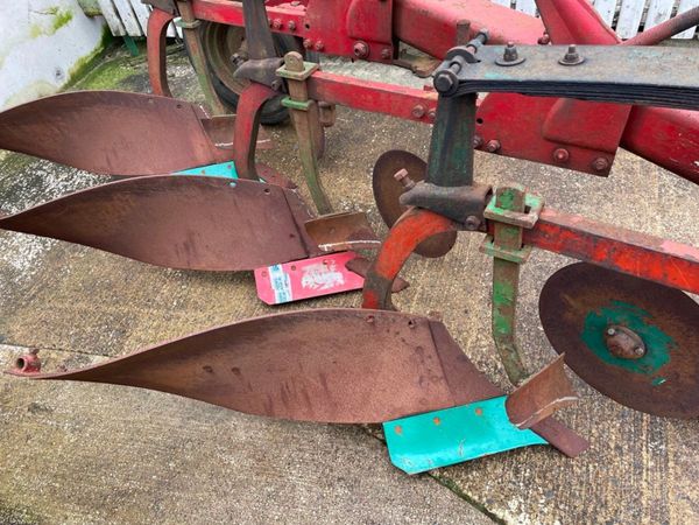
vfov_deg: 53.1
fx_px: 525
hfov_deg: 67.3
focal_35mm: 26
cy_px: 262
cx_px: 350
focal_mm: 4.2
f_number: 1.6
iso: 80
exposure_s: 1/121
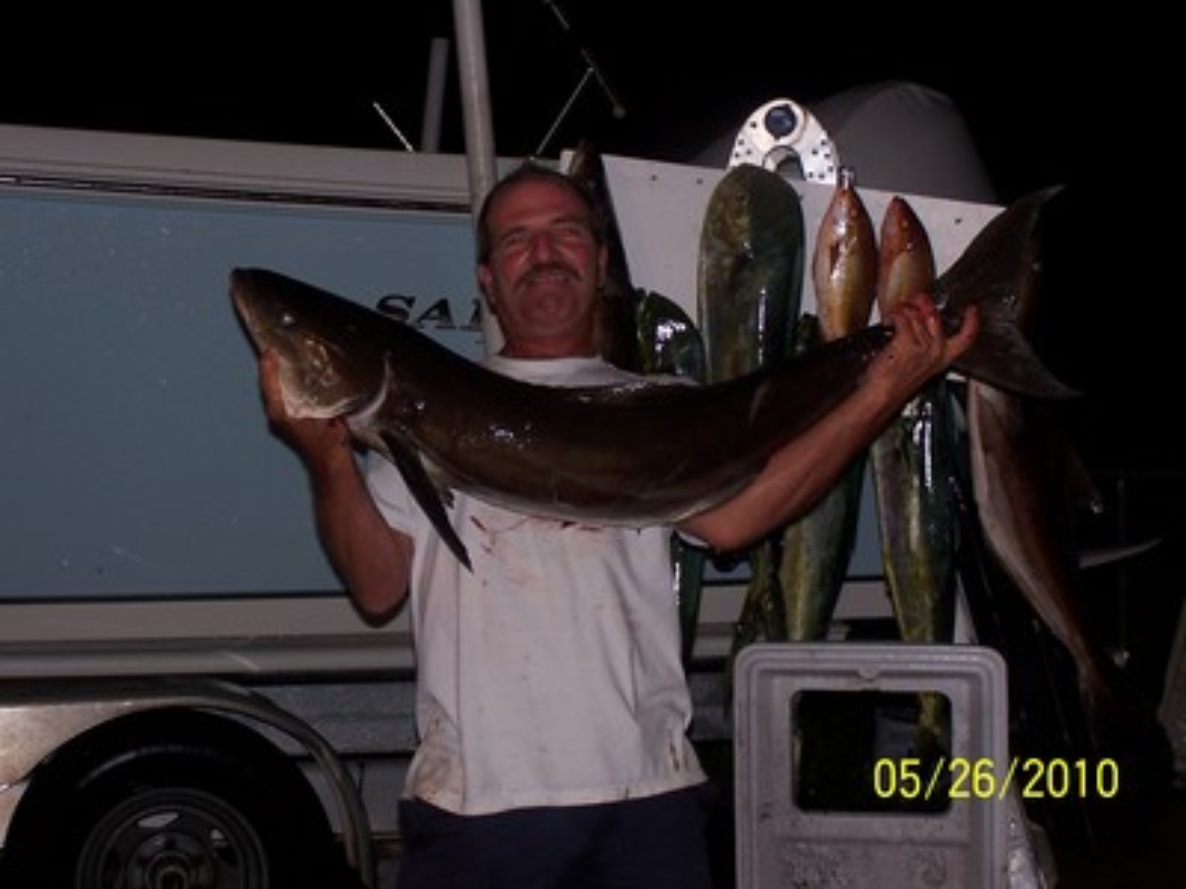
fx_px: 2570
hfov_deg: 26.0
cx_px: 593
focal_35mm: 75
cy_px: 444
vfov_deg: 19.6
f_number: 3.2
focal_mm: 12.4
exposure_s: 1/60
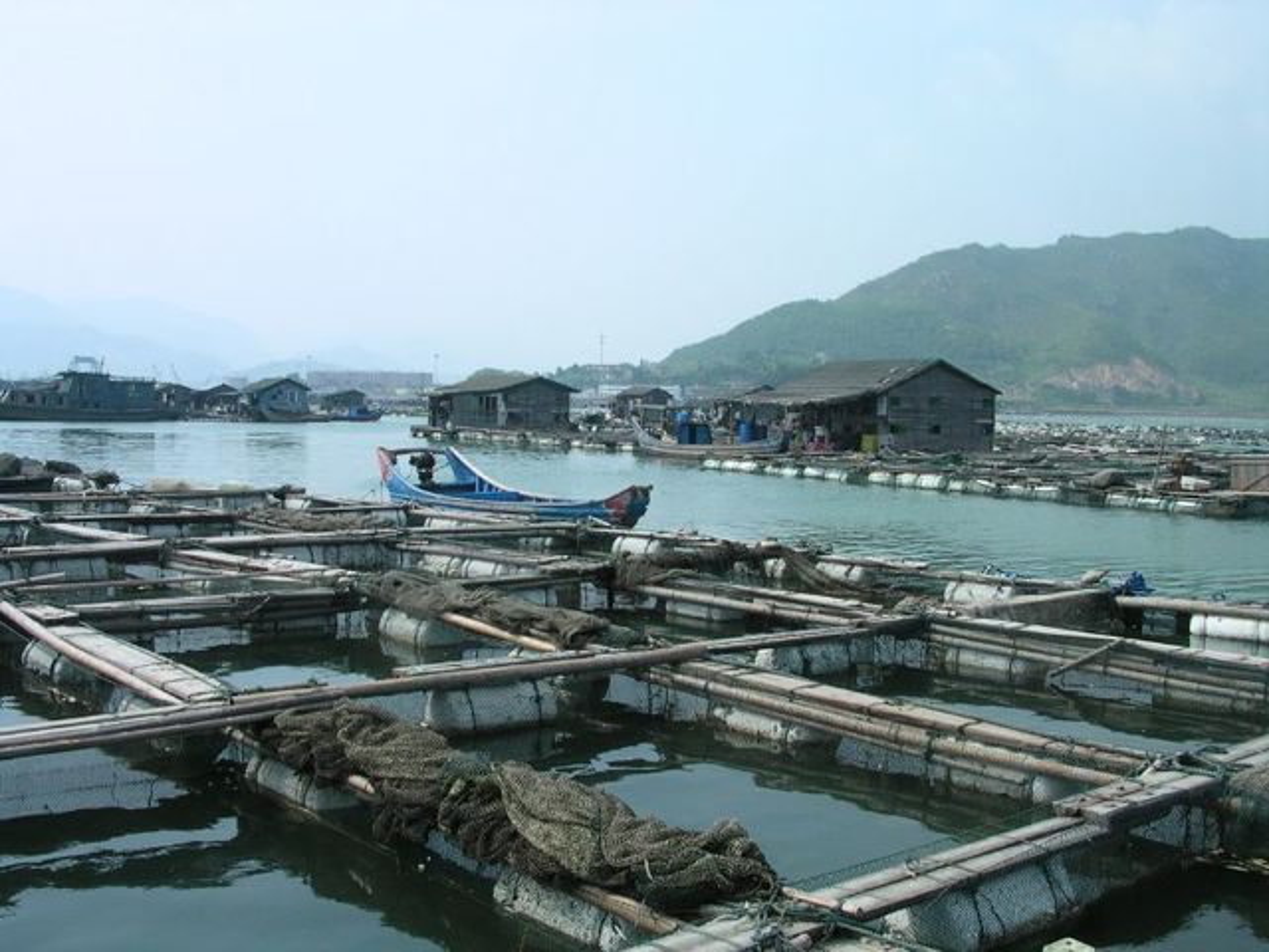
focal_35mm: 37
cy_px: 476
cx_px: 634
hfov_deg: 50.1
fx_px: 1356
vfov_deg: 38.7
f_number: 4.5
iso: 100
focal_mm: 5.6
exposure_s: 1/443
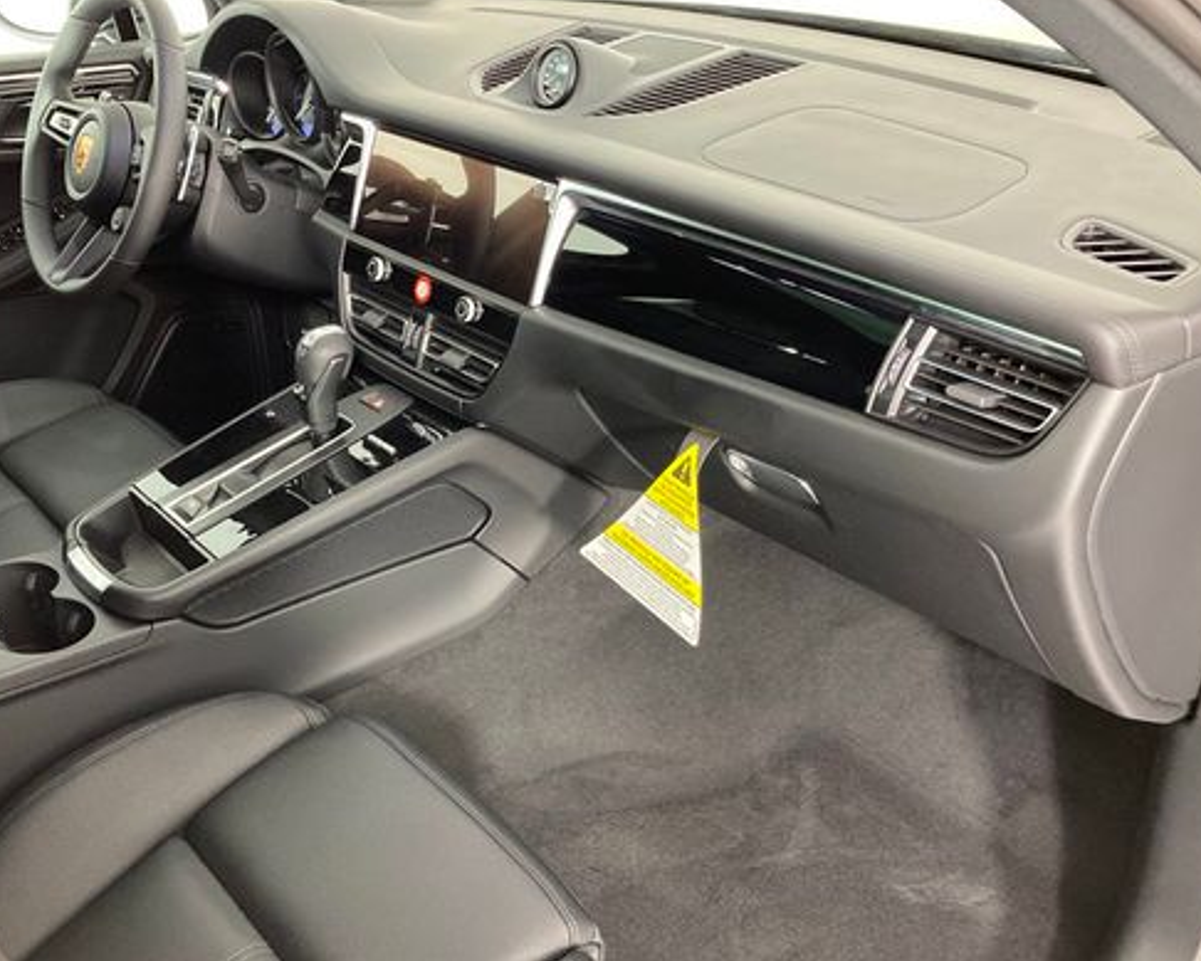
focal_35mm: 36
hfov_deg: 49.7
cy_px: 492
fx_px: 1280
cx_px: 445
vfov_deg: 41.2
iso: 200
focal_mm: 3.99
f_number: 1.8
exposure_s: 1/60
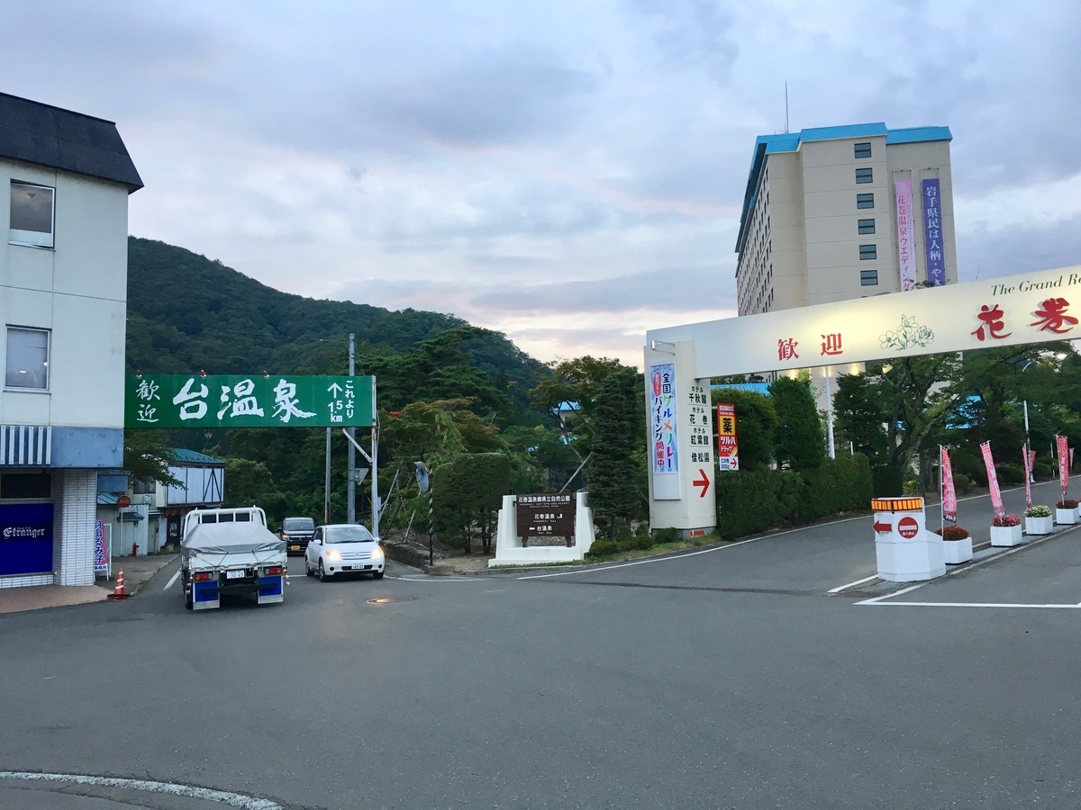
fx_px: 906
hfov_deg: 61.7
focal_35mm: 29
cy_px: 405
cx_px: 540
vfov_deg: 48.2
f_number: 2.2
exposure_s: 1/40
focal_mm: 4.15
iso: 25
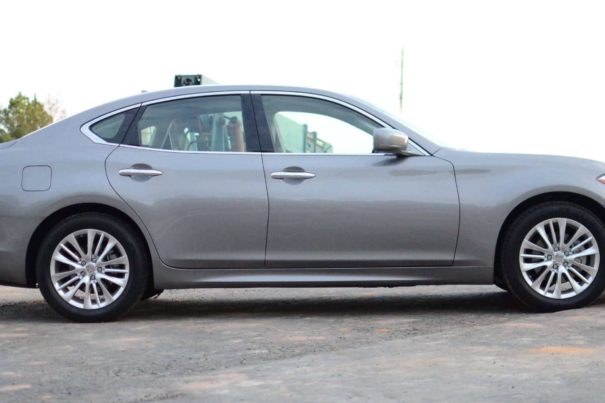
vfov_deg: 18.0
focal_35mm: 76
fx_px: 1272
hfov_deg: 26.7
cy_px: 187
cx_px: 304
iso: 3200
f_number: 1.8
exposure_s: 1/8000
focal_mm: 35
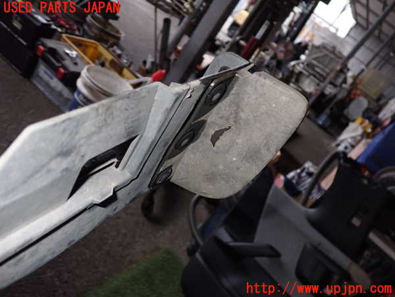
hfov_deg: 60.0
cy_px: 148
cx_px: 198
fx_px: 342
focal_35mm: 30
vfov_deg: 46.8
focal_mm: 5.4
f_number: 6.3
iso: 500
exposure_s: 1/30
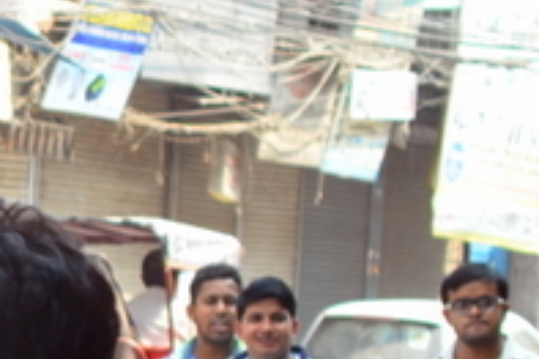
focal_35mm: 218
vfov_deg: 6.2
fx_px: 3261
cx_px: -758
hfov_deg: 8.6
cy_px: 591
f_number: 3.5
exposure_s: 1/320
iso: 250
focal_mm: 28
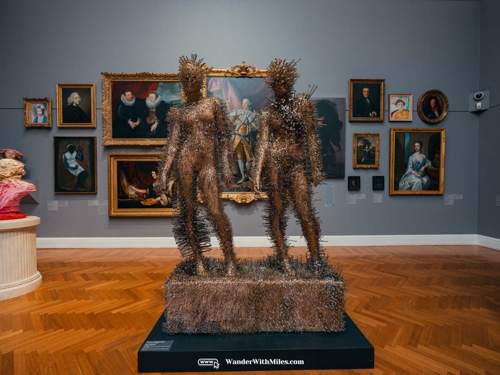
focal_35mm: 16
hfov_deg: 94.5
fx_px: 231
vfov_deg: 78.1
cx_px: 250
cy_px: 188
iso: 800
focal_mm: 20
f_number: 5.6
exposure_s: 1/9
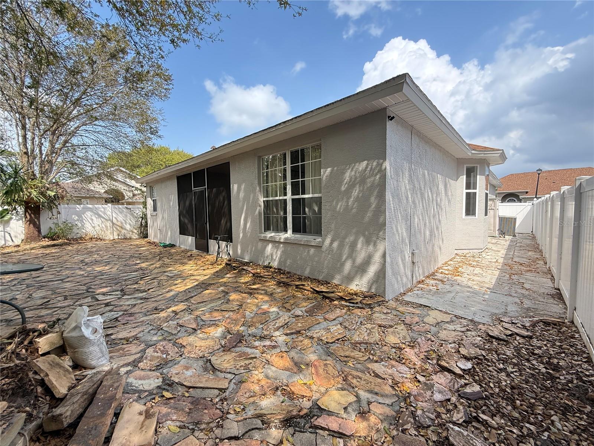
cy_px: 223
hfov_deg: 102.1
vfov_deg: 85.7
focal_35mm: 14
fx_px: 240
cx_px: 297
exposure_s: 1/344
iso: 64
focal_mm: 2.22
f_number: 2.2
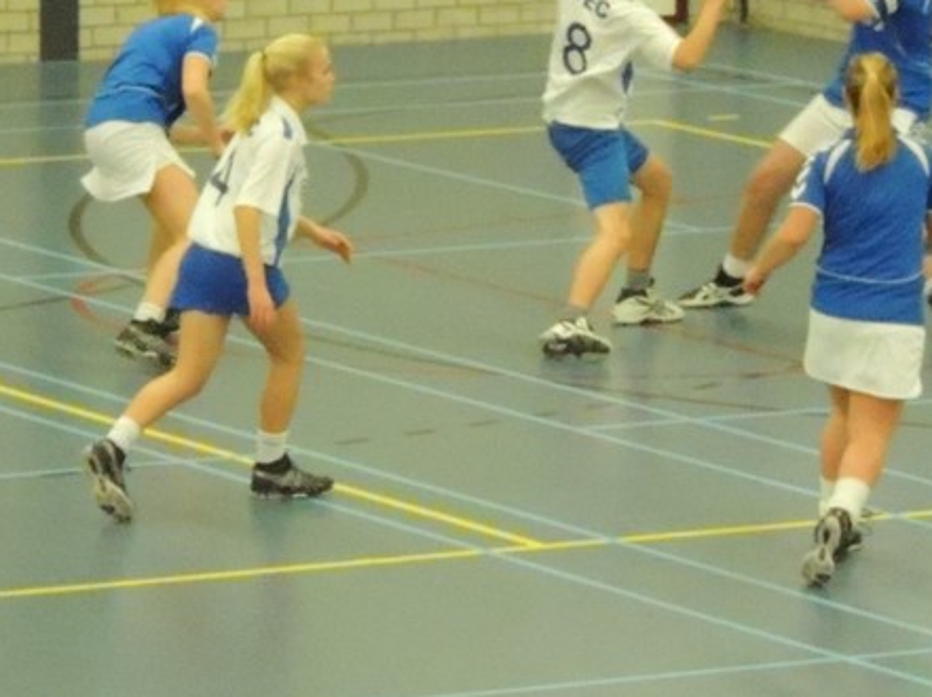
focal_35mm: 337
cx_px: 368
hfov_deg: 5.9
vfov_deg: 4.4
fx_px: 9066
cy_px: 148
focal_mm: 25.8
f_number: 4.4
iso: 3200
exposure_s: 1/160
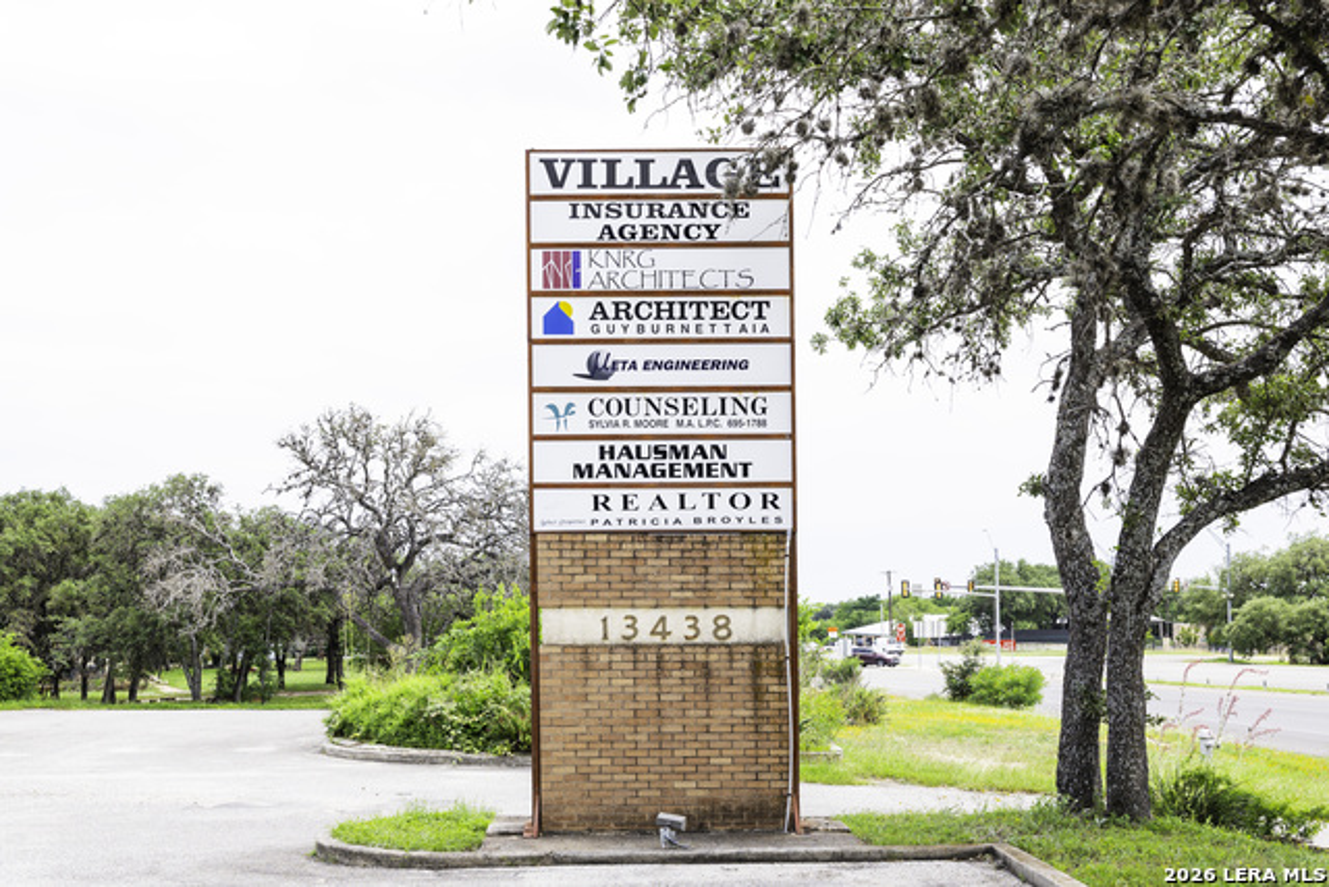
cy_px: 444
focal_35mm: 43
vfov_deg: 31.2
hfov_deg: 45.4
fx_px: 1588
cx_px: 664
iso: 250
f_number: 7.1
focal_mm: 43
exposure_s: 1/400
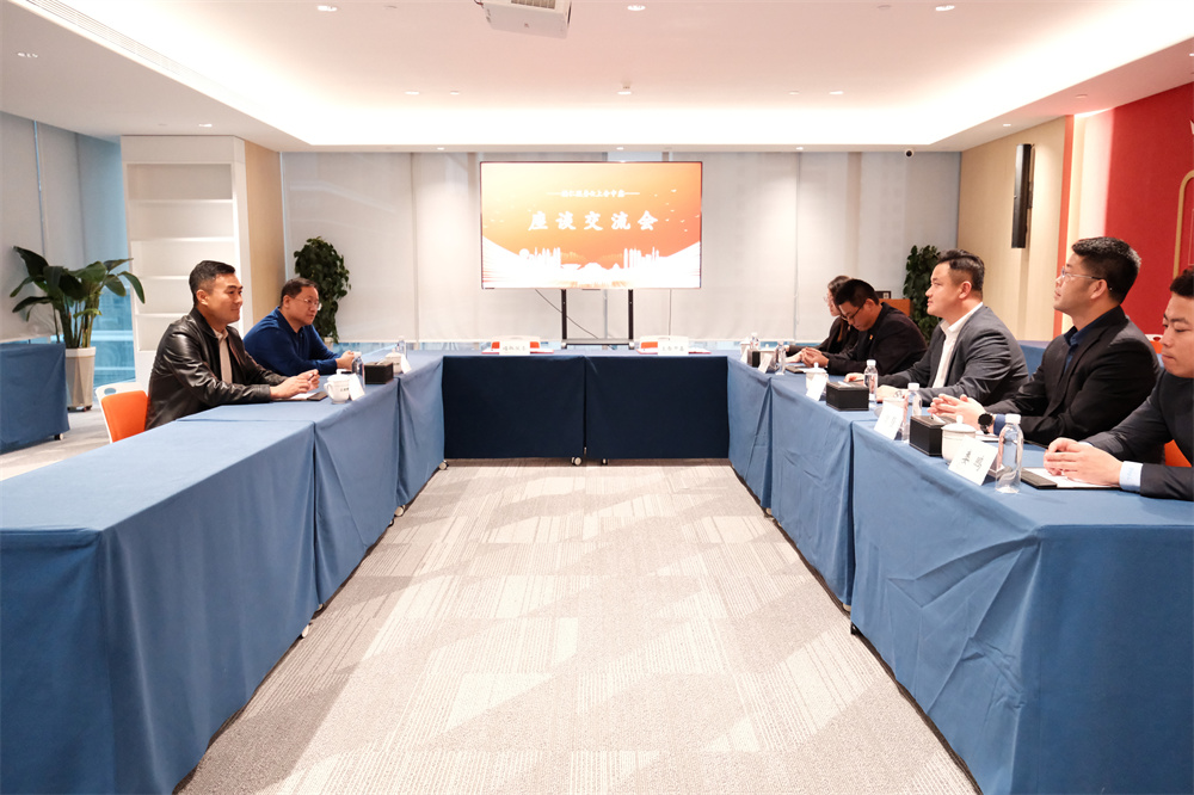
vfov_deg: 47.9
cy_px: 398
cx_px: 597
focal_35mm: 27
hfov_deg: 67.4
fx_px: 895
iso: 5000
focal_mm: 18
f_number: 4
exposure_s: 1/100
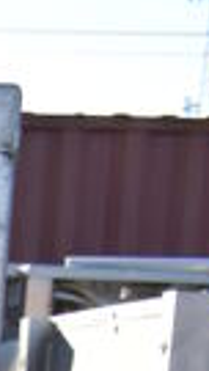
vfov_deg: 8.6
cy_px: 1230
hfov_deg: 5.5
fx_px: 1890
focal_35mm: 192
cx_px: -605
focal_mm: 18
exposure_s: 1/250
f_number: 6.3
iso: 200
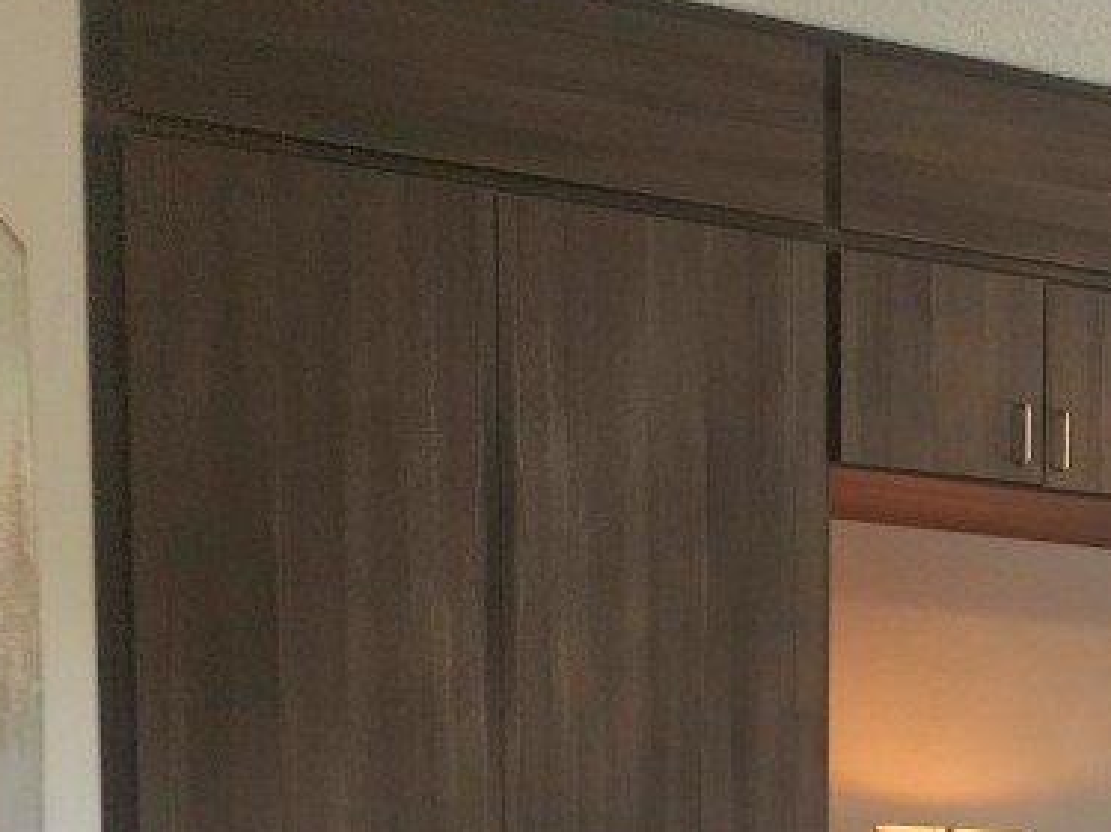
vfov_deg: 21.3
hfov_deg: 25.8
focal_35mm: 63
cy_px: 1058
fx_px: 2021
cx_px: 1488
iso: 250
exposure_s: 1/120
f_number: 1.8
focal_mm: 6.4
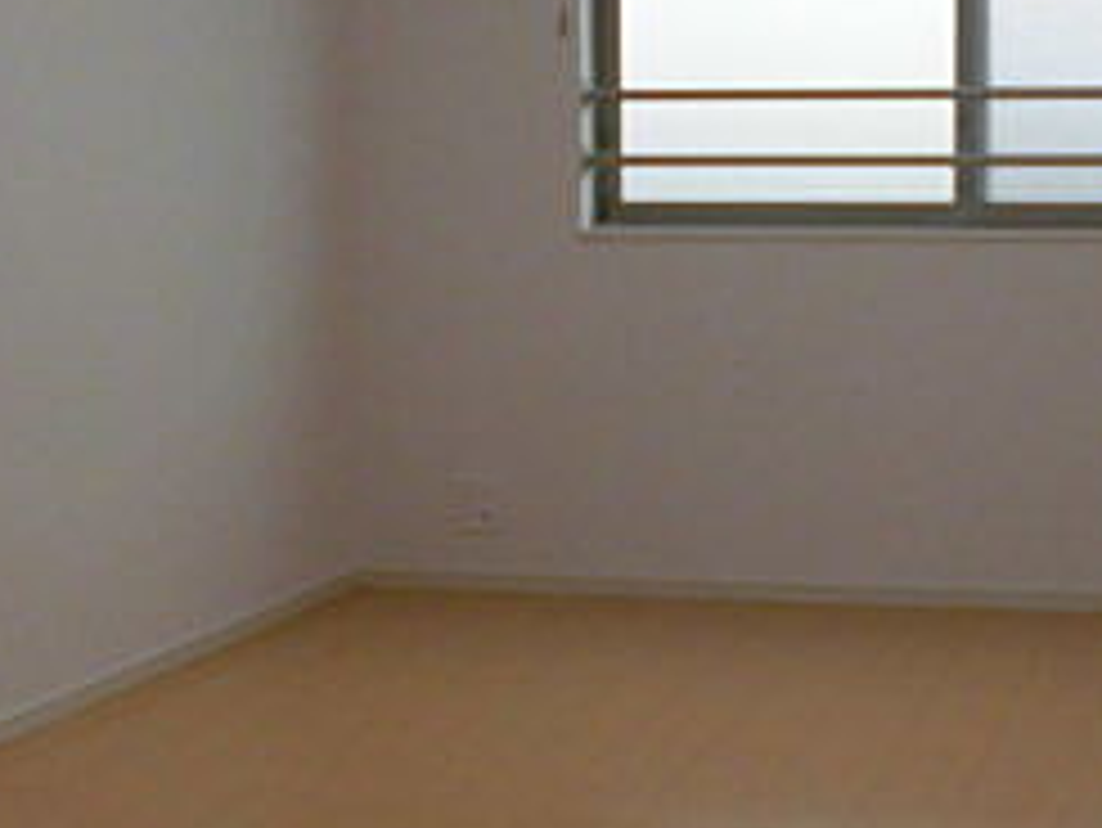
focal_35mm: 68
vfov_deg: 21.6
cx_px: 949
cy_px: 324
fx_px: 2166
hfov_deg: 27.7
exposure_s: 1/60
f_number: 3.5
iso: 100
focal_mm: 4.6
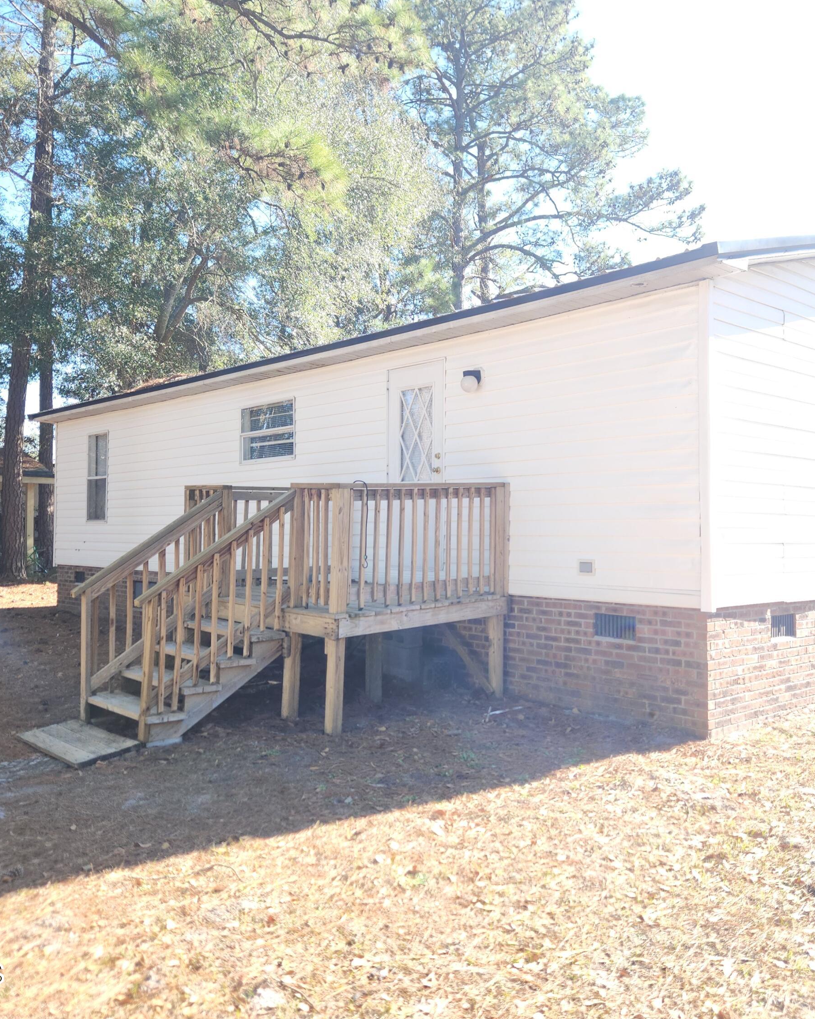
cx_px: 468
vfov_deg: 58.8
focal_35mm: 30
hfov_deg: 48.3
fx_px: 905
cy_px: 510
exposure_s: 1/200
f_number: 1.8
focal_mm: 5.4
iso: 20
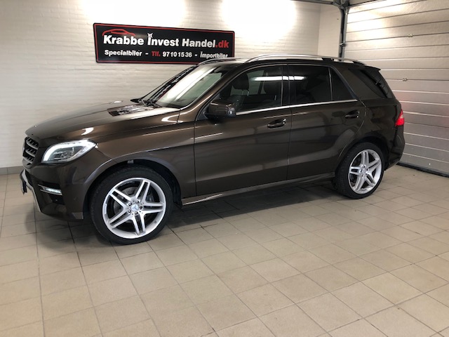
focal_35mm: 28
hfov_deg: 63.4
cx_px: 224
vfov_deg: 49.7
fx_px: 363
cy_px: 168
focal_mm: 3.99
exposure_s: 1/20
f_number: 1.8
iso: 40
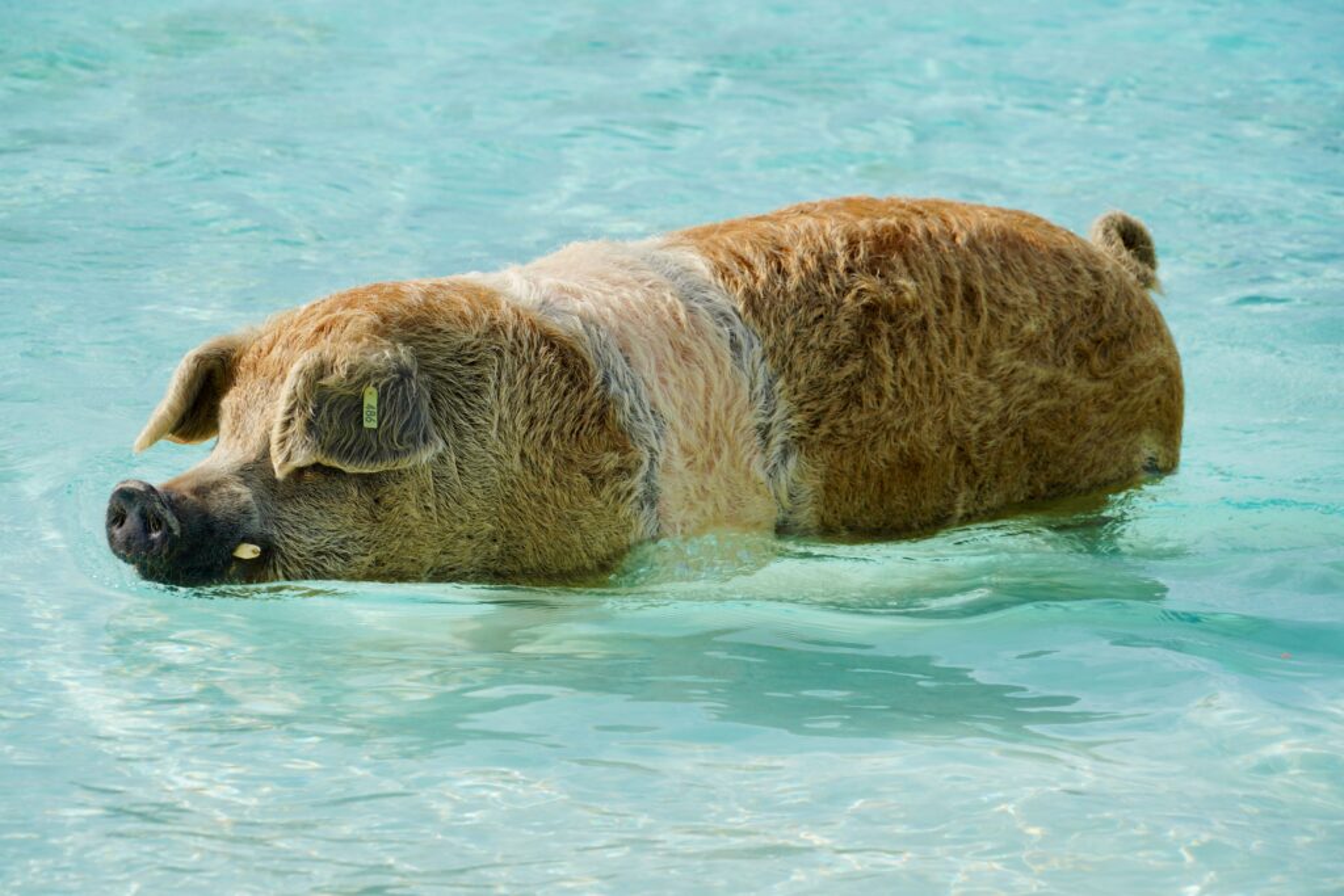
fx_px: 6310
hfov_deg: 12.2
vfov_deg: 8.1
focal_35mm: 169
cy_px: 448
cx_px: 672
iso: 100
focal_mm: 169
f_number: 8
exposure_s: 1/320
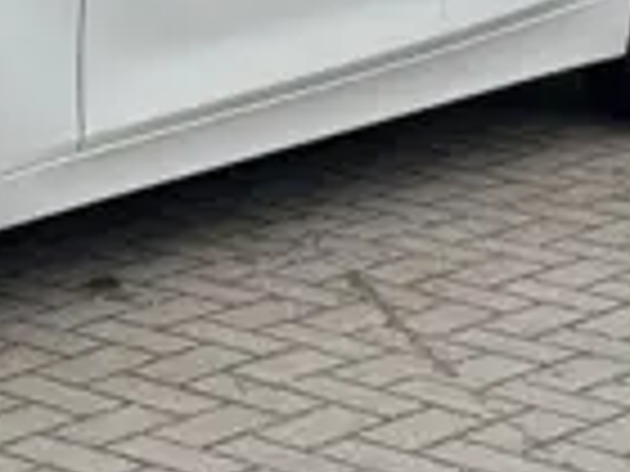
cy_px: -108
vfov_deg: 8.9
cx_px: -144
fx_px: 3003
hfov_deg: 11.7
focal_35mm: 165
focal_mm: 6.76
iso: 64
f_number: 1.78
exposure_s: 1/1013
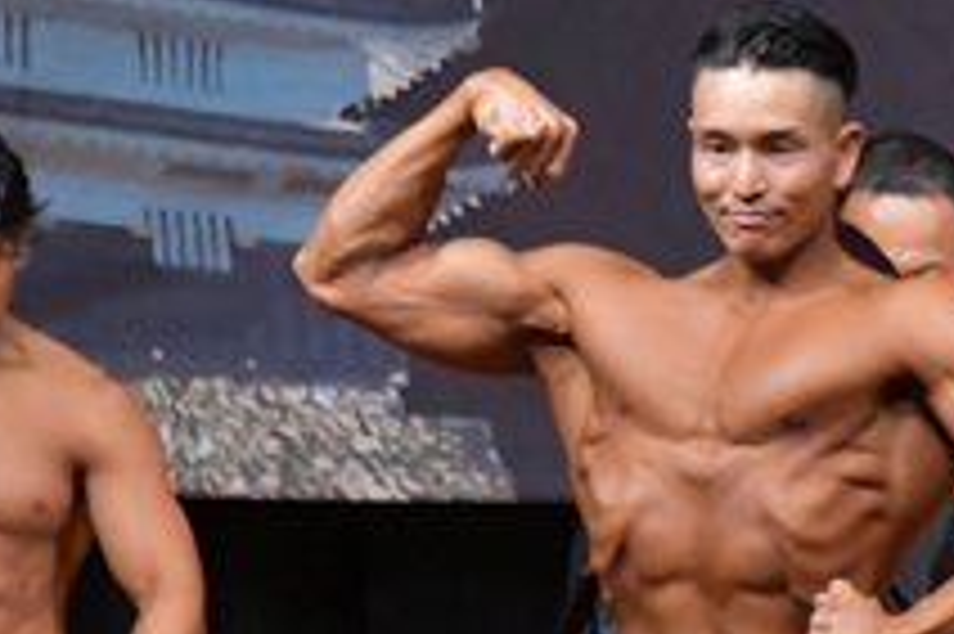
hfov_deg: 2.8
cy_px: 796
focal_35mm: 737
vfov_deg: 1.9
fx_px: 19515
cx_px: 1649
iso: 6400
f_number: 5.6
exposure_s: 1/400
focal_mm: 135
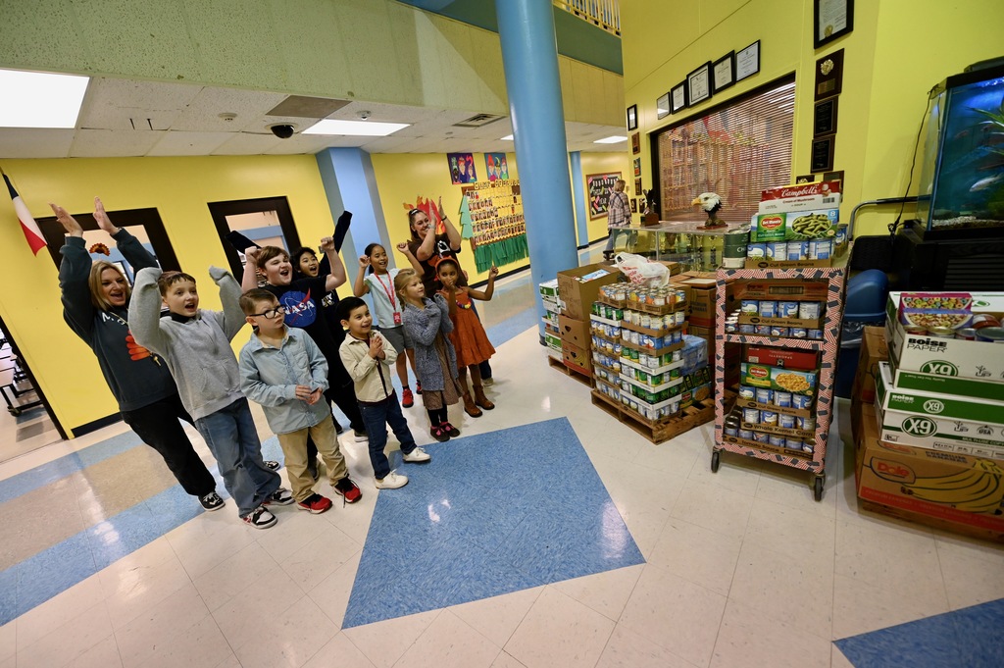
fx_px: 390
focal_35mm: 14
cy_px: 334
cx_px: 502
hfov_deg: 104.3
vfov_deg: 81.1
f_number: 2.8
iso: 2000
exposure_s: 1/250
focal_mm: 14
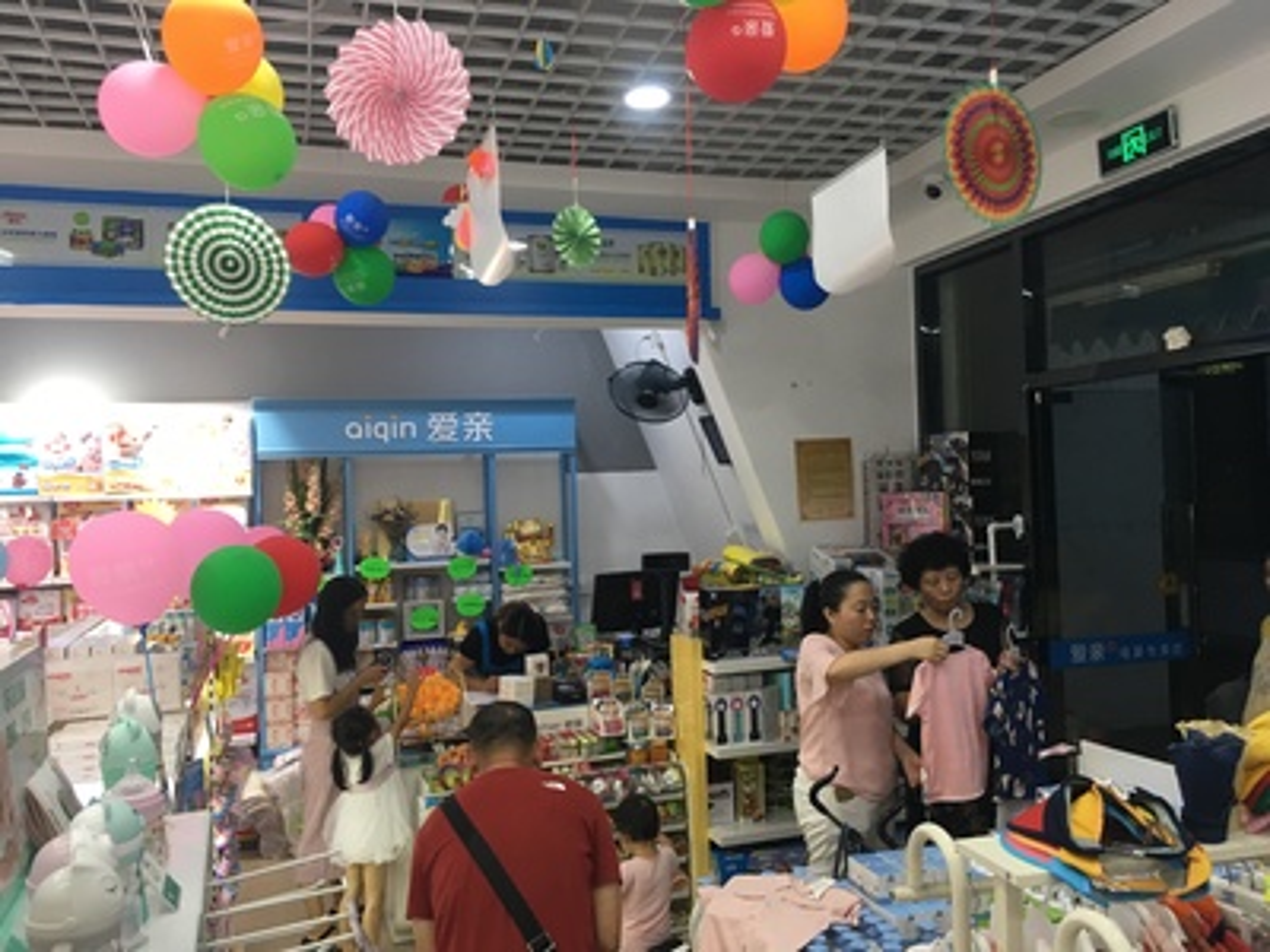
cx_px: 635
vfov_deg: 48.2
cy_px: 476
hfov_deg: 61.7
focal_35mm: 29
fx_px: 1064
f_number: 2.2
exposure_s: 1/33
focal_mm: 4.15
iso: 50
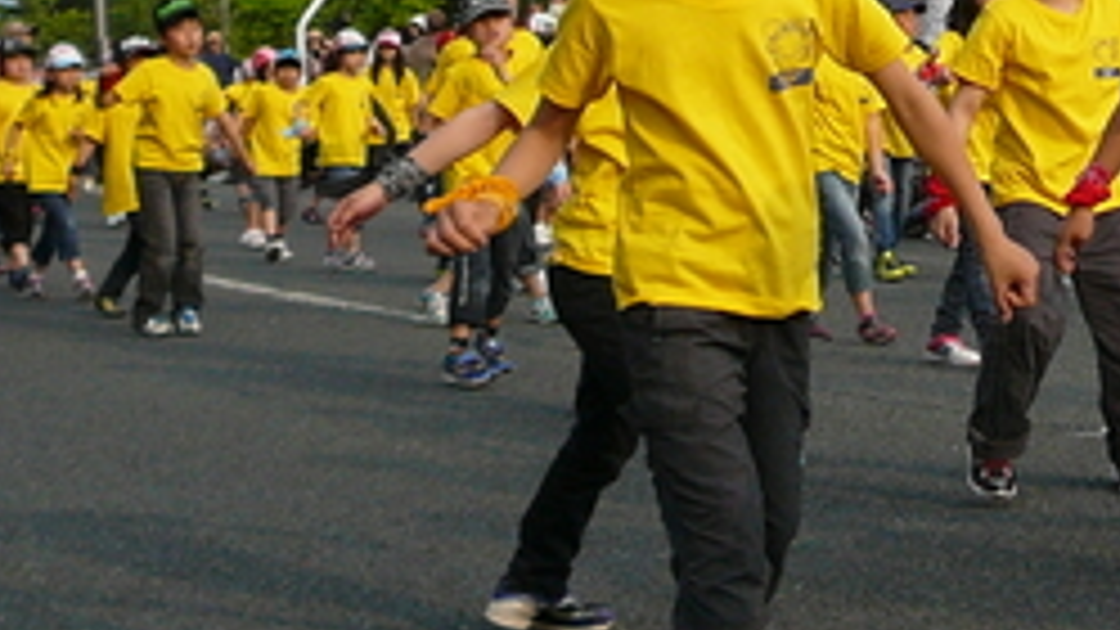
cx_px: 1228
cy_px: 94
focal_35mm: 98
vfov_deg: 12.3
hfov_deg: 20.8
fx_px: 2910
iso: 100
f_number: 2.8
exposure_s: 1/800
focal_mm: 5.2
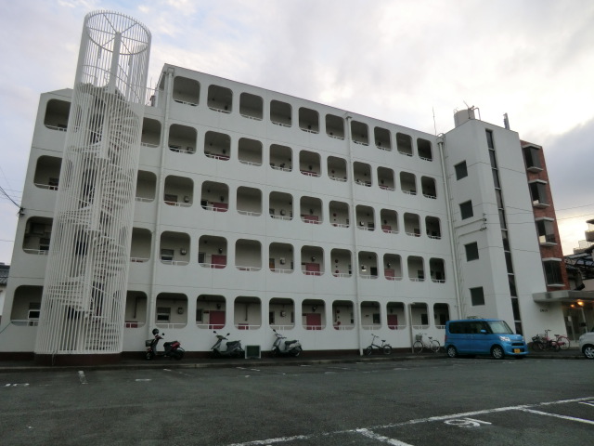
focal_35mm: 24
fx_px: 412
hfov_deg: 71.6
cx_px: 297
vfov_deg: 56.8
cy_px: 223
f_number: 3.2
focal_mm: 4.3
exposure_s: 1/60
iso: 80
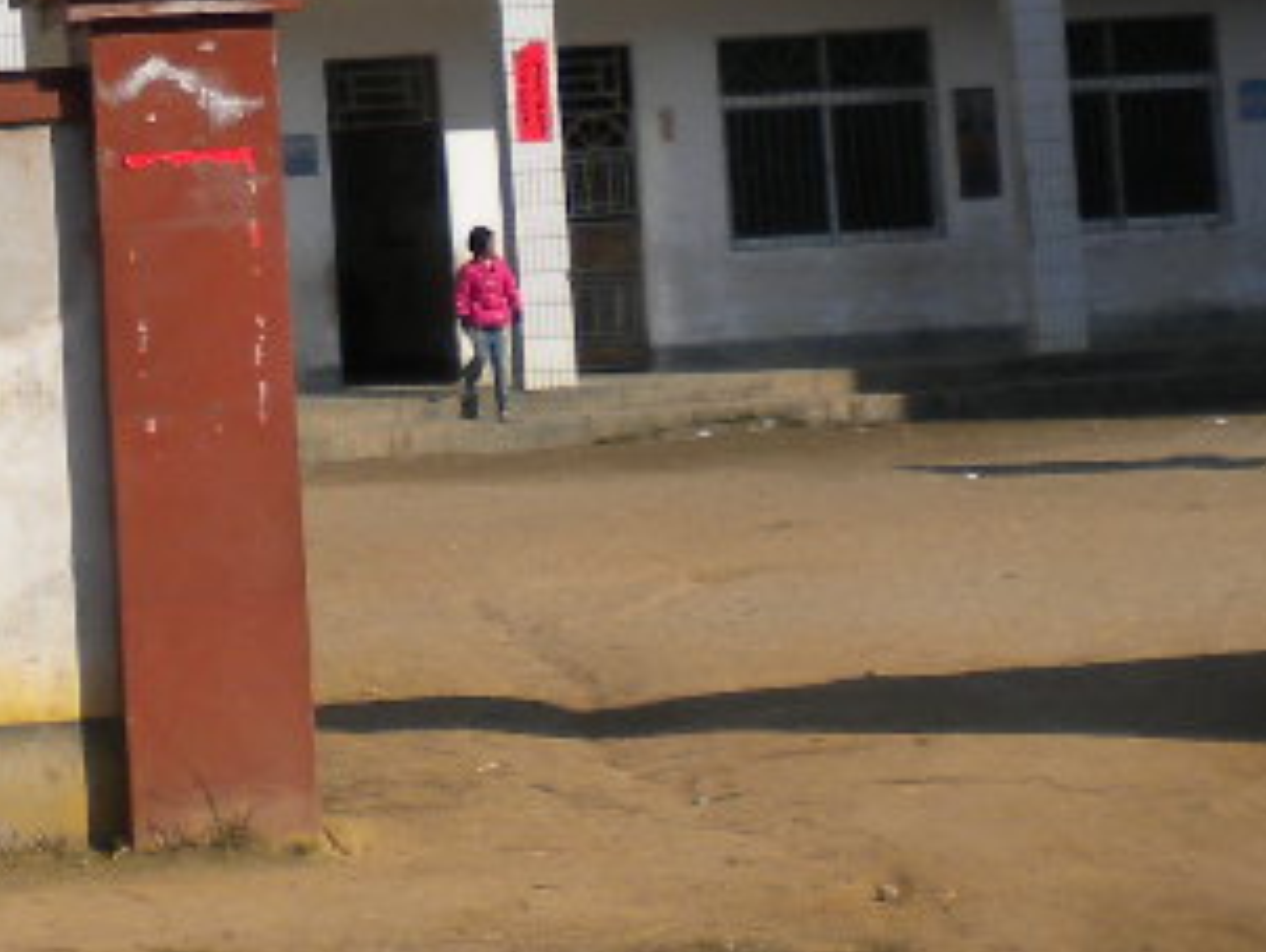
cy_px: -323
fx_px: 5088
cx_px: 289
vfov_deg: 10.4
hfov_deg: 14.1
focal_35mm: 139
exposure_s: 1/833
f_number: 4.9
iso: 80
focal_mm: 7.4
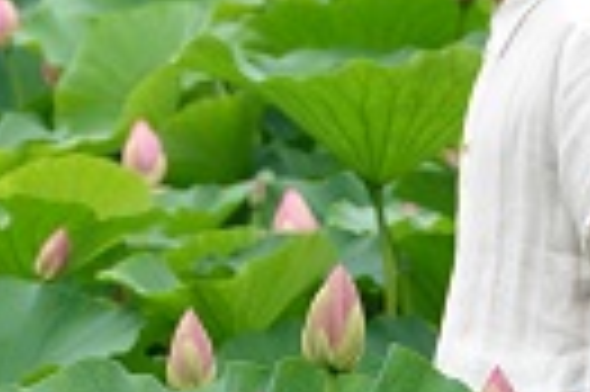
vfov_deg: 2.2
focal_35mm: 612
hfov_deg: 3.4
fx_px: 10017
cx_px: -32
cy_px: 45
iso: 100
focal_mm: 73.24
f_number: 4
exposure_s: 1/250
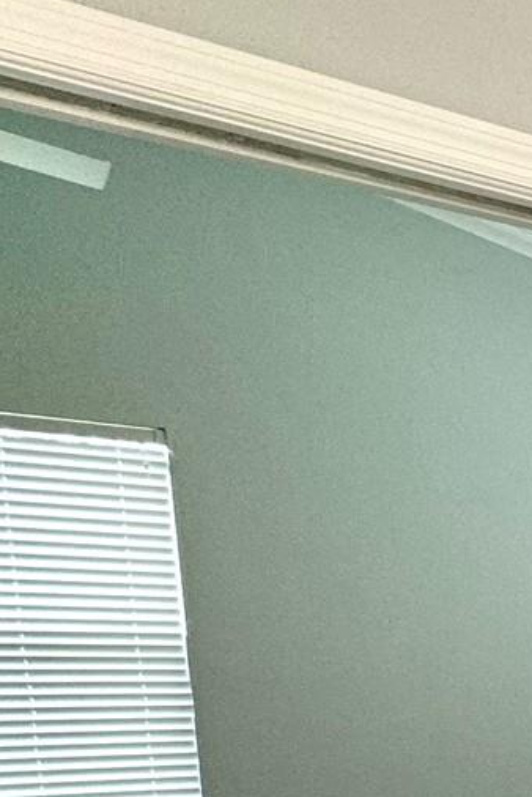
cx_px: 1232
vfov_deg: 38.4
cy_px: 778
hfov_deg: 15.9
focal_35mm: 46
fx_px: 1018
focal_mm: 2.22
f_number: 2.2
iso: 80
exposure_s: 1/120
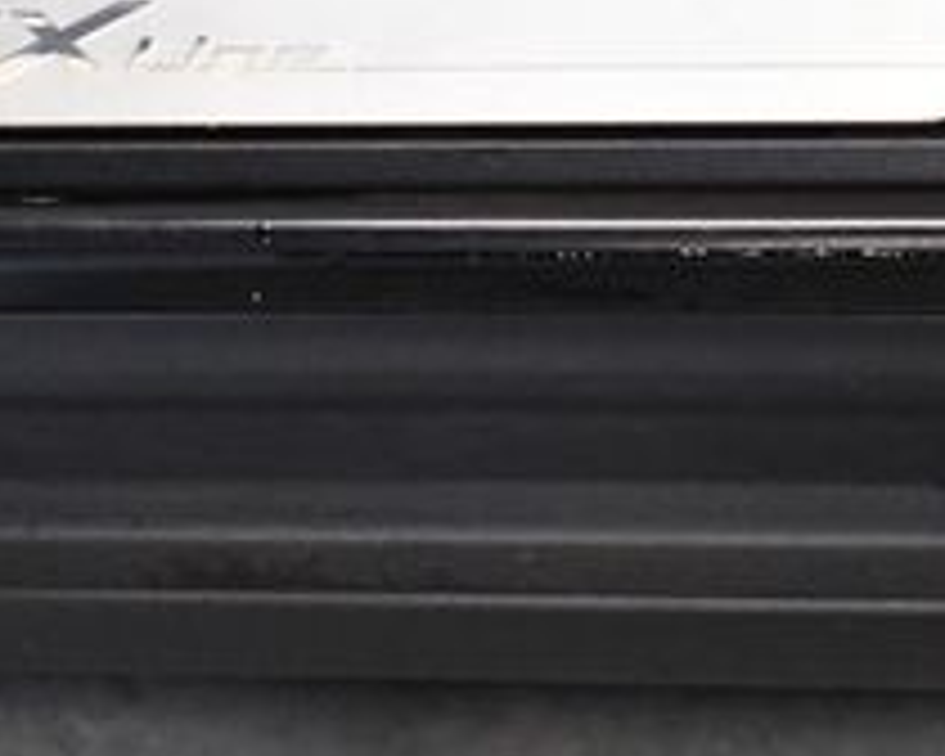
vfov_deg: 8.9
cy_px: 63
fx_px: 4811
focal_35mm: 172
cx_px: 130
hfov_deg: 11.2
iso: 3200
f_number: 4.2
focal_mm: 30
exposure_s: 1/125
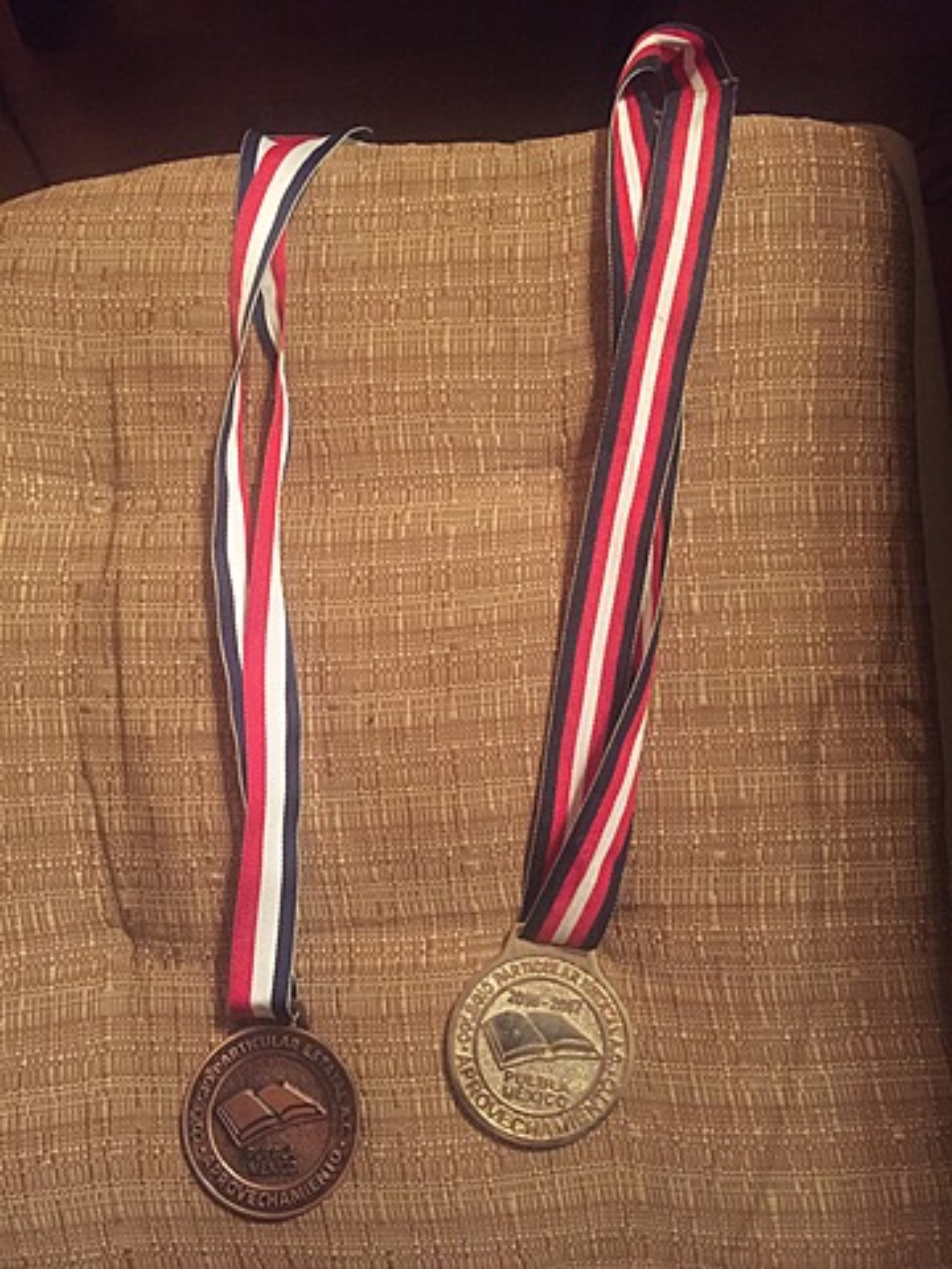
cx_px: 476
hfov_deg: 48.2
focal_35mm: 29
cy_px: 634
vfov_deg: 61.7
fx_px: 1063
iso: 400
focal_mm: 4.15
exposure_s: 1/15
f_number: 2.2
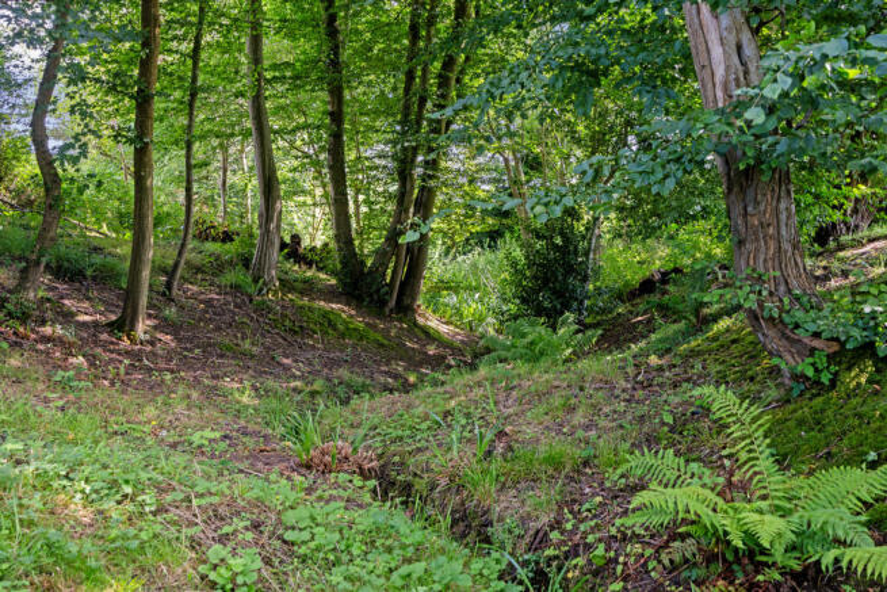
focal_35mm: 35
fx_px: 862
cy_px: 296
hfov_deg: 54.4
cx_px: 444
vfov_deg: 37.9
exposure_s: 1/20
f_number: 10
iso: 400
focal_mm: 35
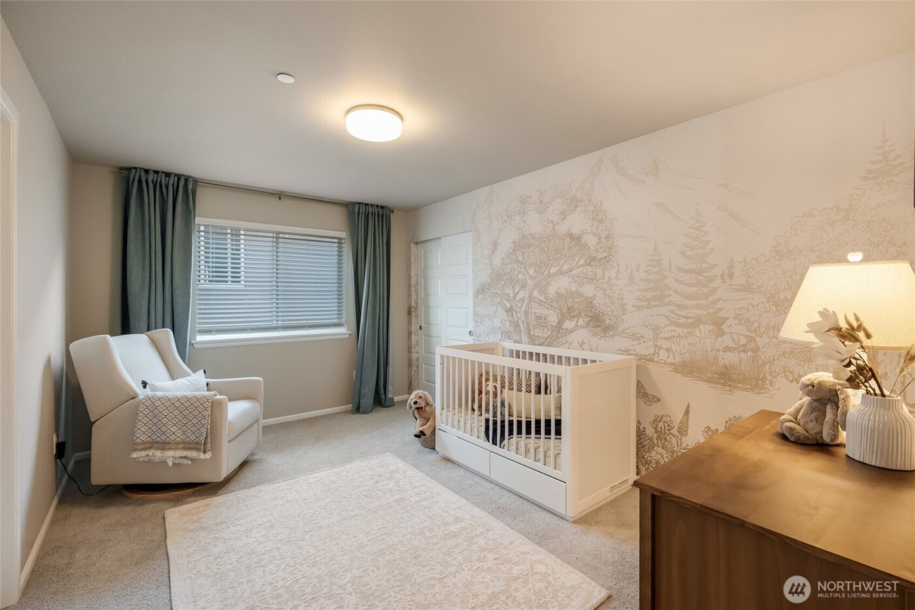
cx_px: 458
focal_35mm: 16
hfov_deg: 95.0
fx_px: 419
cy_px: 305
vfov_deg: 72.0
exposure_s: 1/6
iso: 400
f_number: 9
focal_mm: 16.5
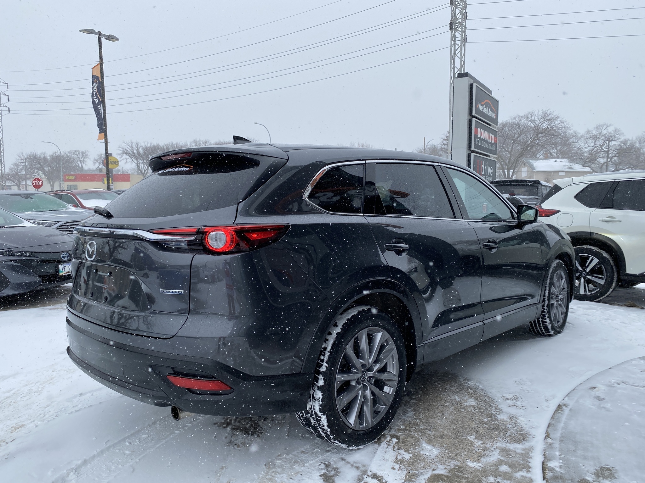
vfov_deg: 53.1
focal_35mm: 26
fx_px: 484
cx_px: 322
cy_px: 242
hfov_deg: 67.3
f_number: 1.8
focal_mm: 4.25
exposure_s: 1/1653
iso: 32
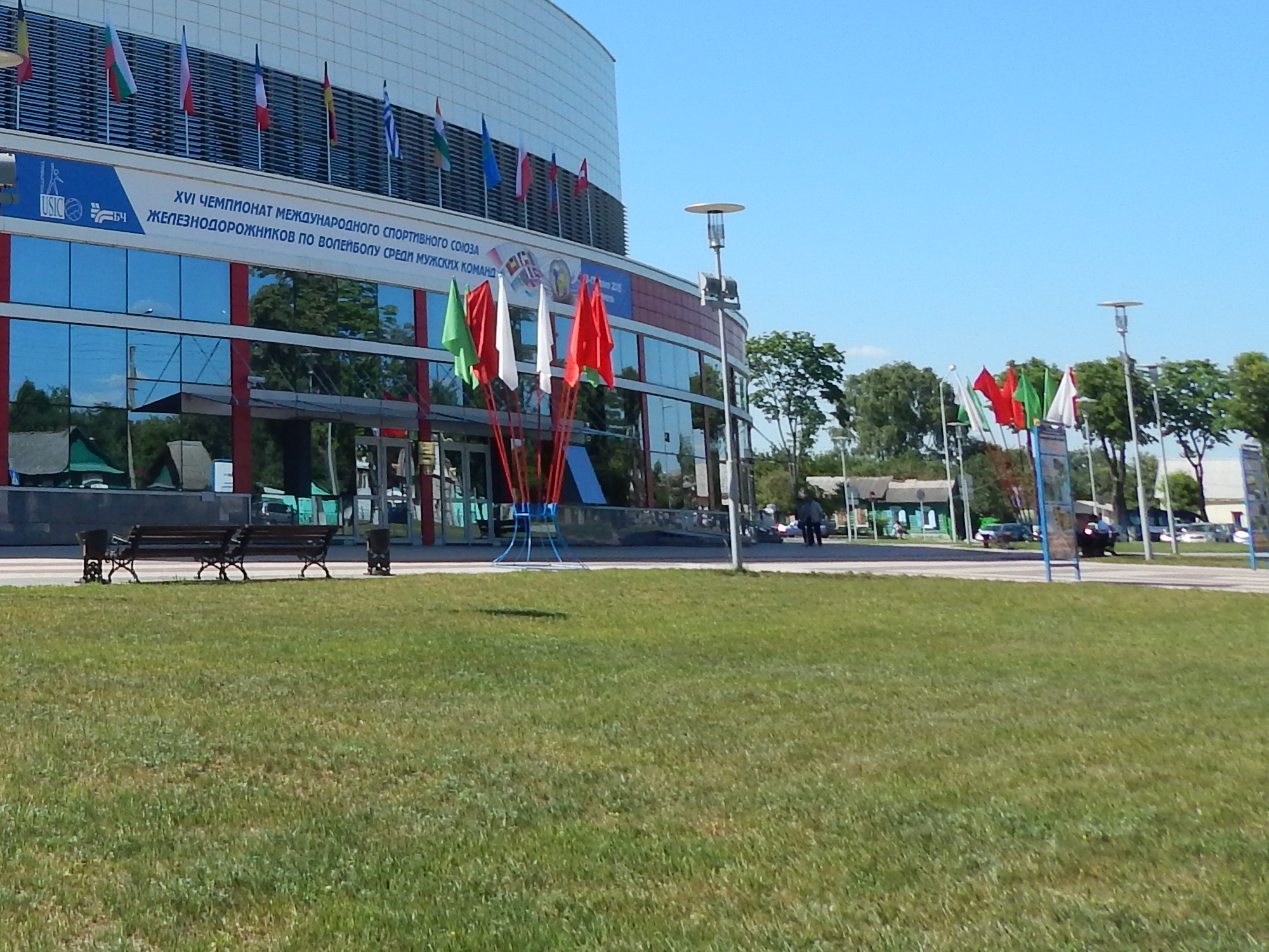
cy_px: 101
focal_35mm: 53
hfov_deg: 32.7
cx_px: -51
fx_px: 1943
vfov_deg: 26.6
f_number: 6
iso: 125
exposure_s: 1/400
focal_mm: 4
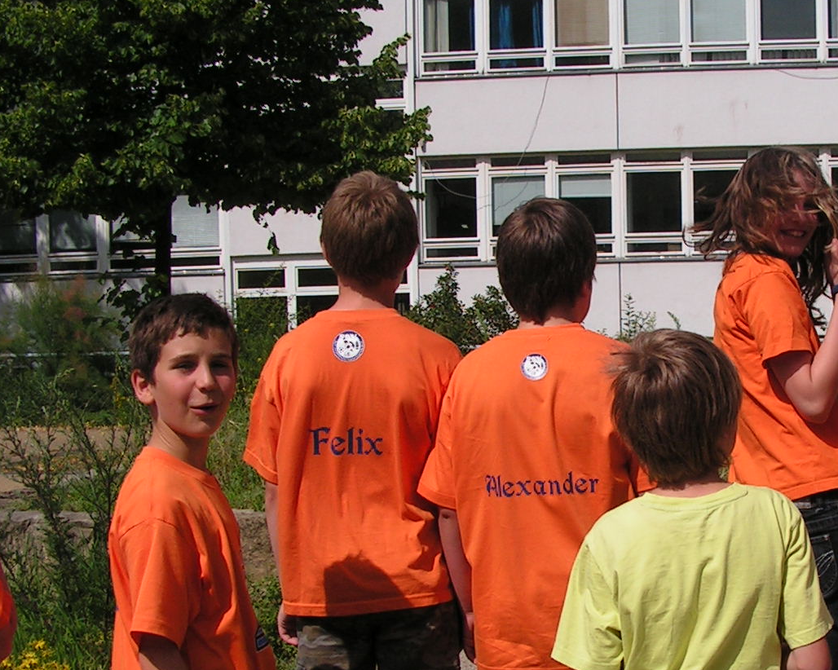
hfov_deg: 26.6
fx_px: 1736
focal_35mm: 70
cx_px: 683
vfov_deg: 21.8
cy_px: 452
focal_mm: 6
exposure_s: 1/1250
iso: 64
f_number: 4.8
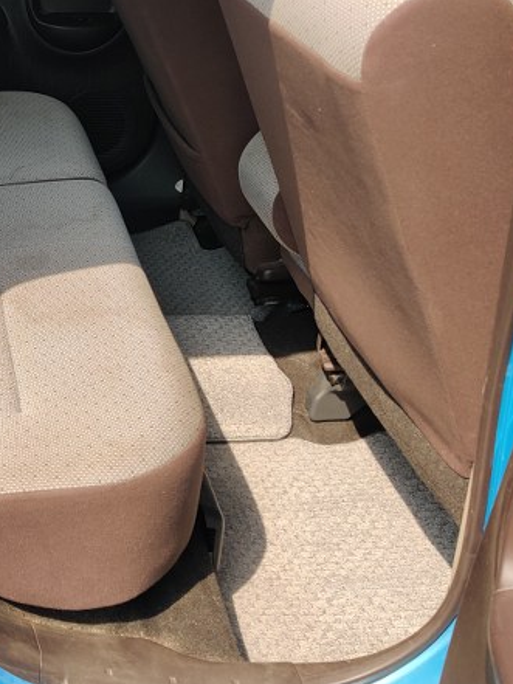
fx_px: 968
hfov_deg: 28.1
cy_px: 236
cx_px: 14
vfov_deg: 38.5
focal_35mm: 49
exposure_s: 1/874
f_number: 1.65
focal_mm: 4.75
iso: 125
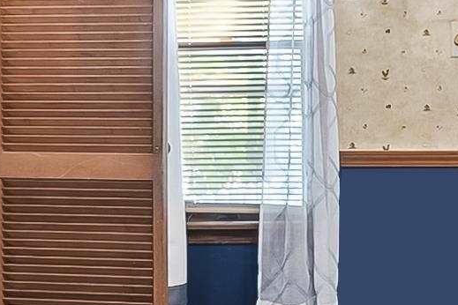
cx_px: 630
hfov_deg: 22.2
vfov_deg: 17.0
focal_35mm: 80
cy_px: 93
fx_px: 1018
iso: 100
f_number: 8
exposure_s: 25
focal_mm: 10
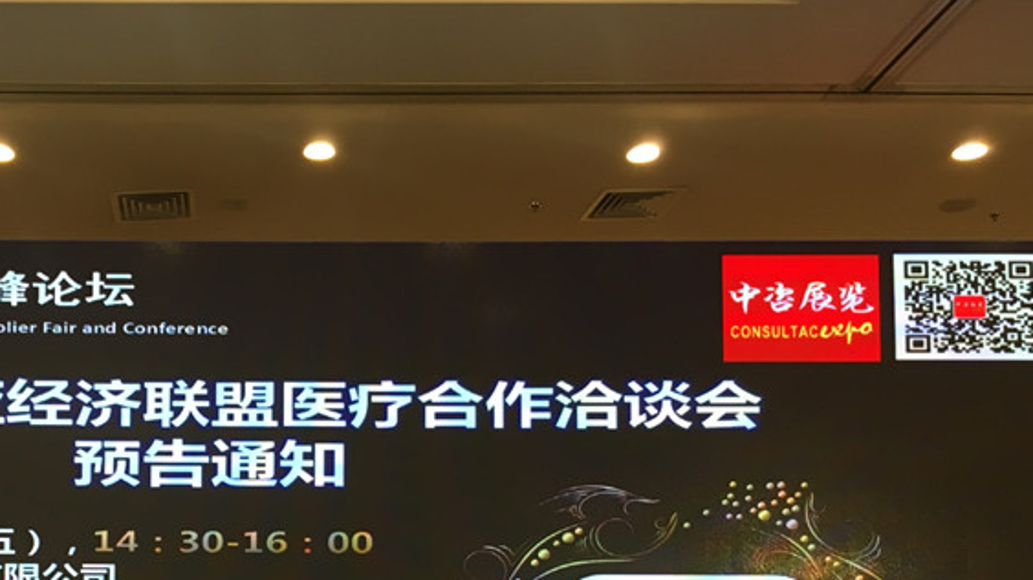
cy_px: 679
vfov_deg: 20.2
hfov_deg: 36.0
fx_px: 1534
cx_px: 207
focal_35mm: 56
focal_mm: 4.15
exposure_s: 1/33
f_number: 2.2
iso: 32
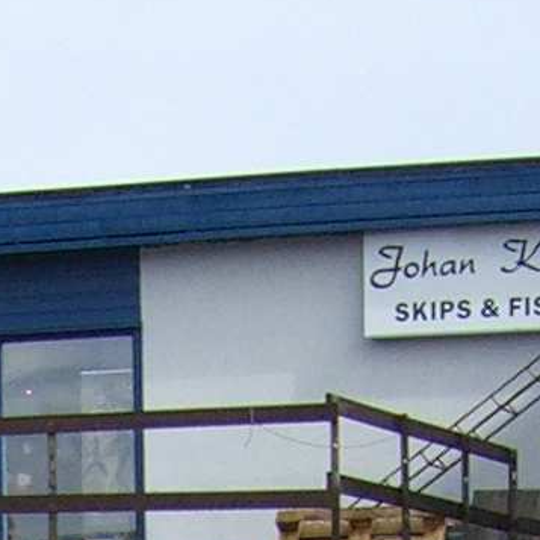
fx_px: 4253
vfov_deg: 6.8
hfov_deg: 7.2
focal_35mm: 241
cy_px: 1429
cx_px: -15
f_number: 4.3
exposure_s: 1/500
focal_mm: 6.2
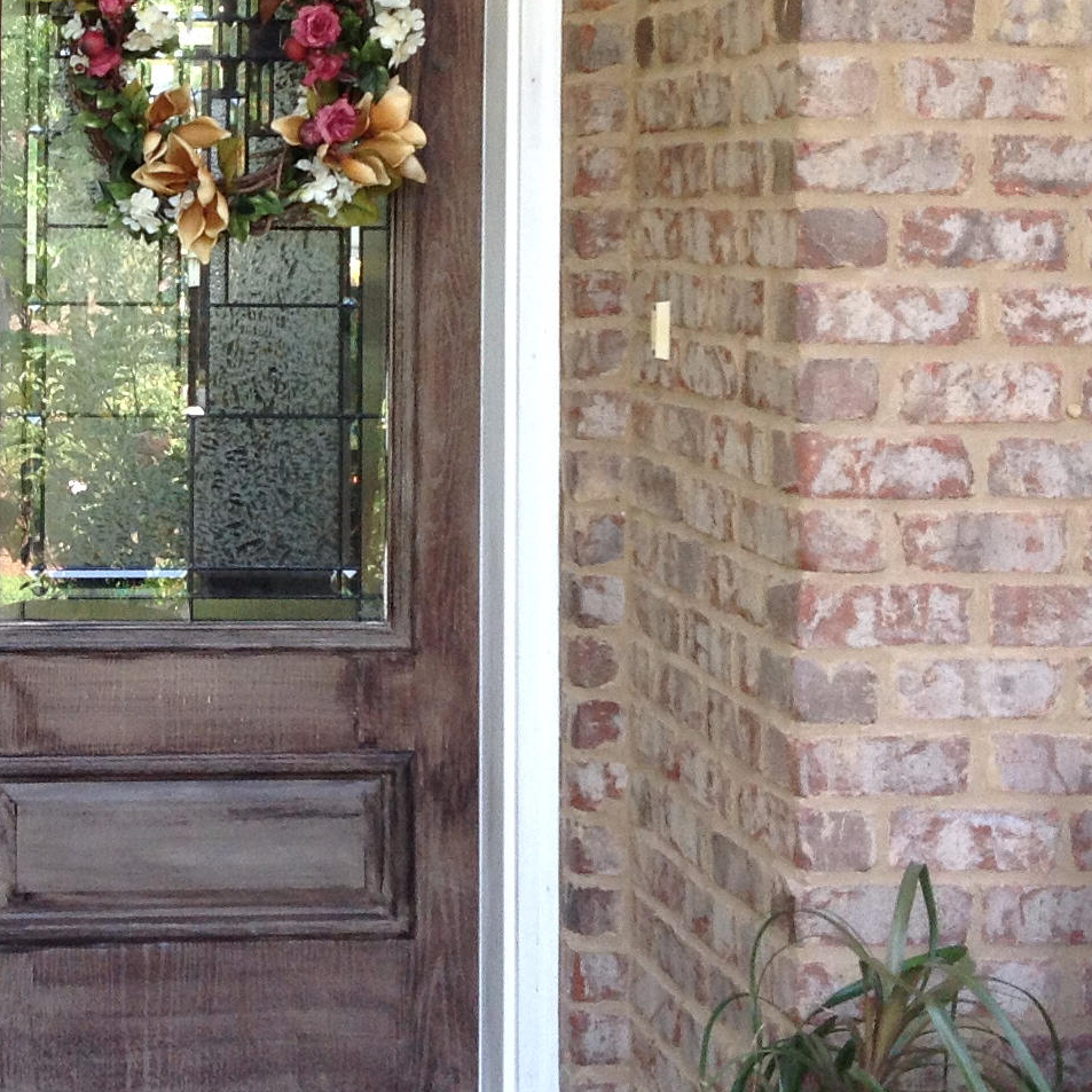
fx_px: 2998
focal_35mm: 84
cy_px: 205
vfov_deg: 20.4
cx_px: 57
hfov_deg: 20.1
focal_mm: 4.28
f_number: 2.4
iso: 100
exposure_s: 1/120
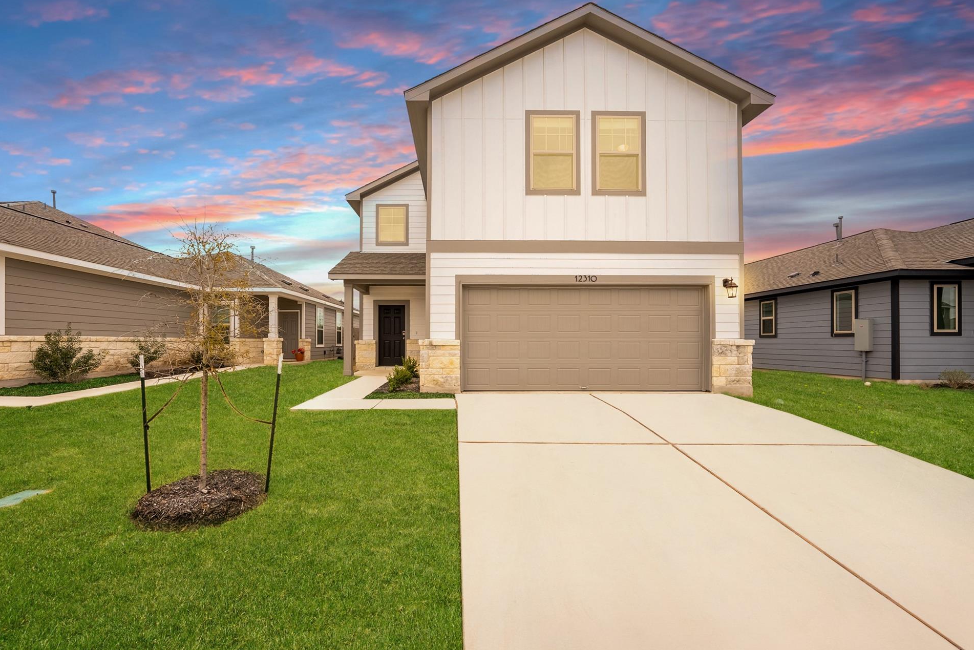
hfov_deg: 104.1
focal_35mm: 14
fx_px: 379
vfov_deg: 81.2
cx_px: 458
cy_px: 338
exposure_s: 1/6400
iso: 800
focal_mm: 13
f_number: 5.6
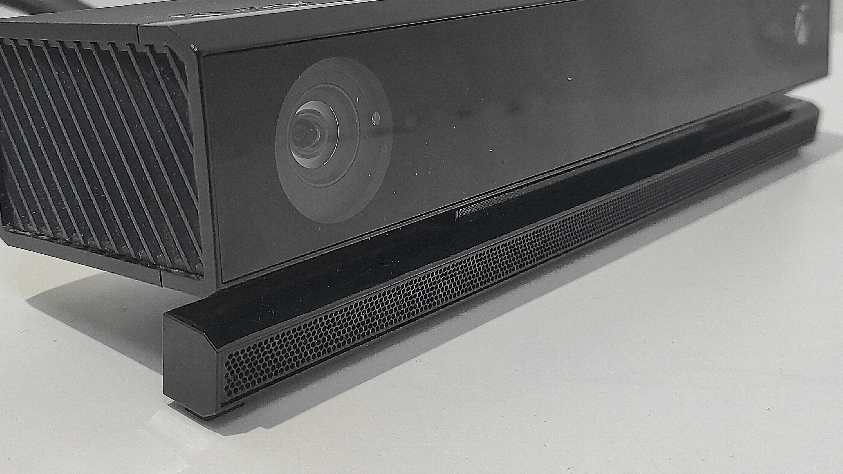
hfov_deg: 67.9
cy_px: 165
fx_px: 626
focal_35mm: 28
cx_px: 412
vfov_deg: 41.1
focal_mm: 5.43
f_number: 1.89
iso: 111
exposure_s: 1/50
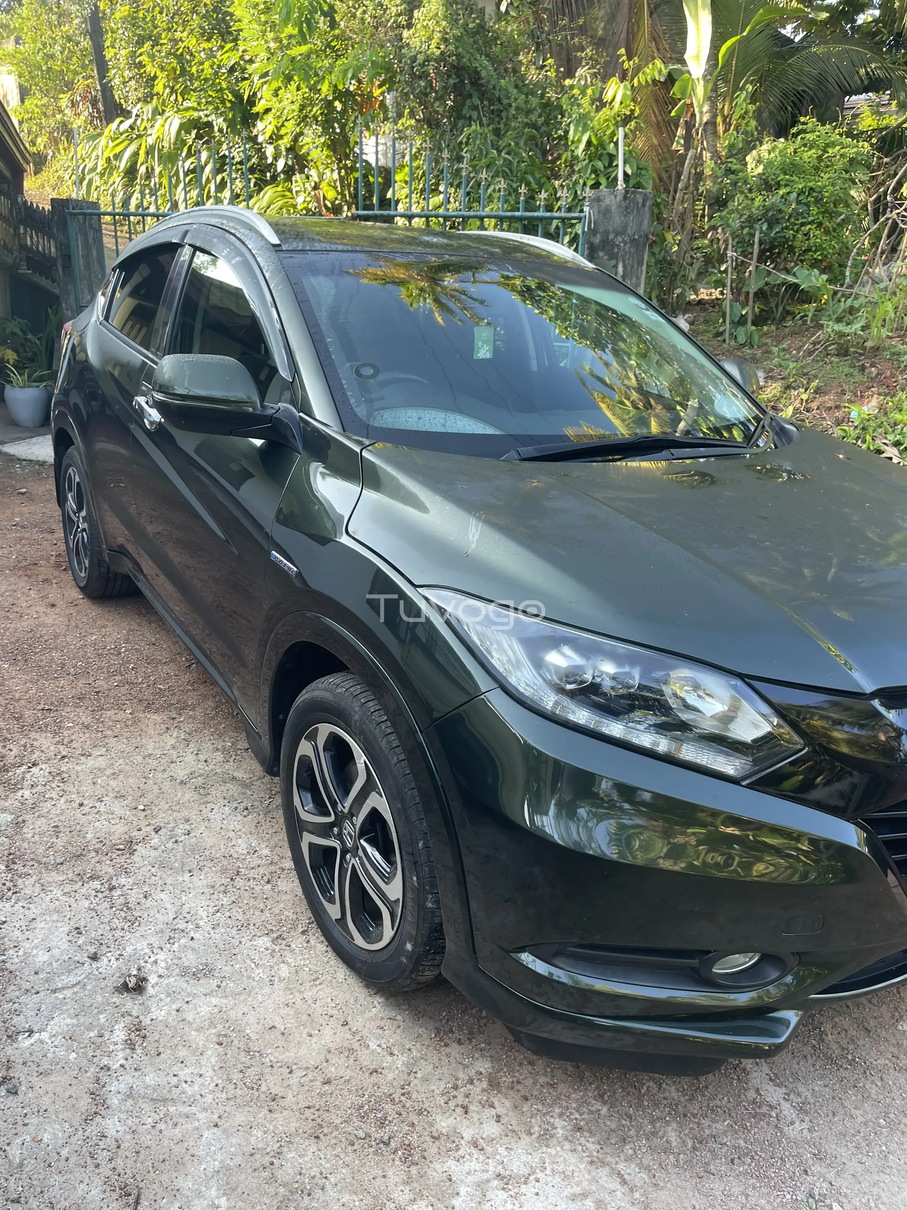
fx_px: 873
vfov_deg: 69.4
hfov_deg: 54.9
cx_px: 454
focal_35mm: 25
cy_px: 605
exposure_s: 1/121
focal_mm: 5.1
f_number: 1.6
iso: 40
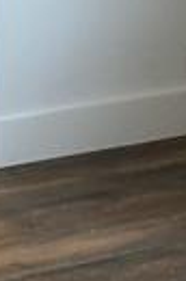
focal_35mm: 186
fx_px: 1449
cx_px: -91
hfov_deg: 7.2
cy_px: -151
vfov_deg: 10.7
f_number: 2.2
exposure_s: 1/30
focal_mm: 4.15
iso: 125
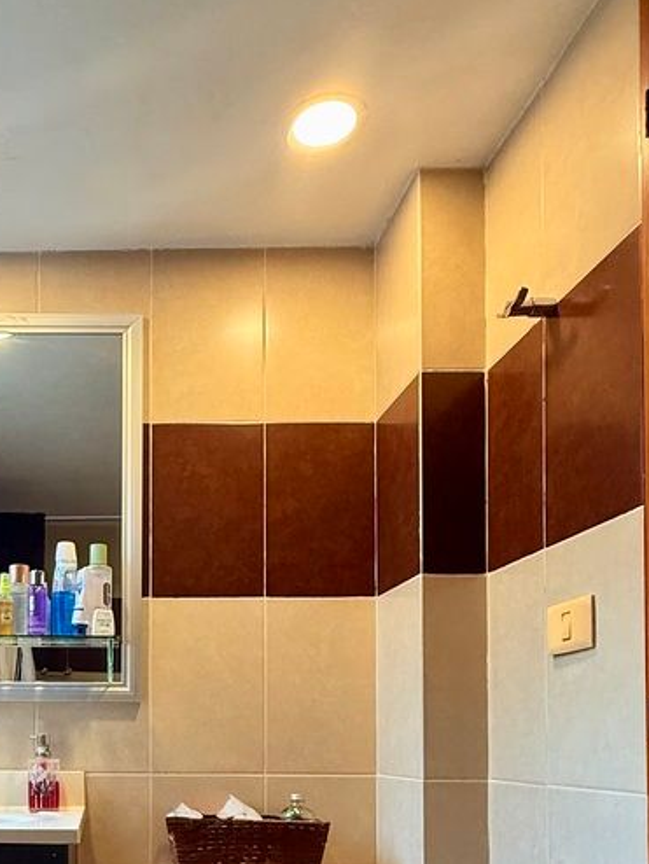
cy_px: 733
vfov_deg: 49.6
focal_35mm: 34
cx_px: 89
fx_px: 849
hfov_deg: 39.4
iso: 200
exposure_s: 1/99
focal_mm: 2.22
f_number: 2.2
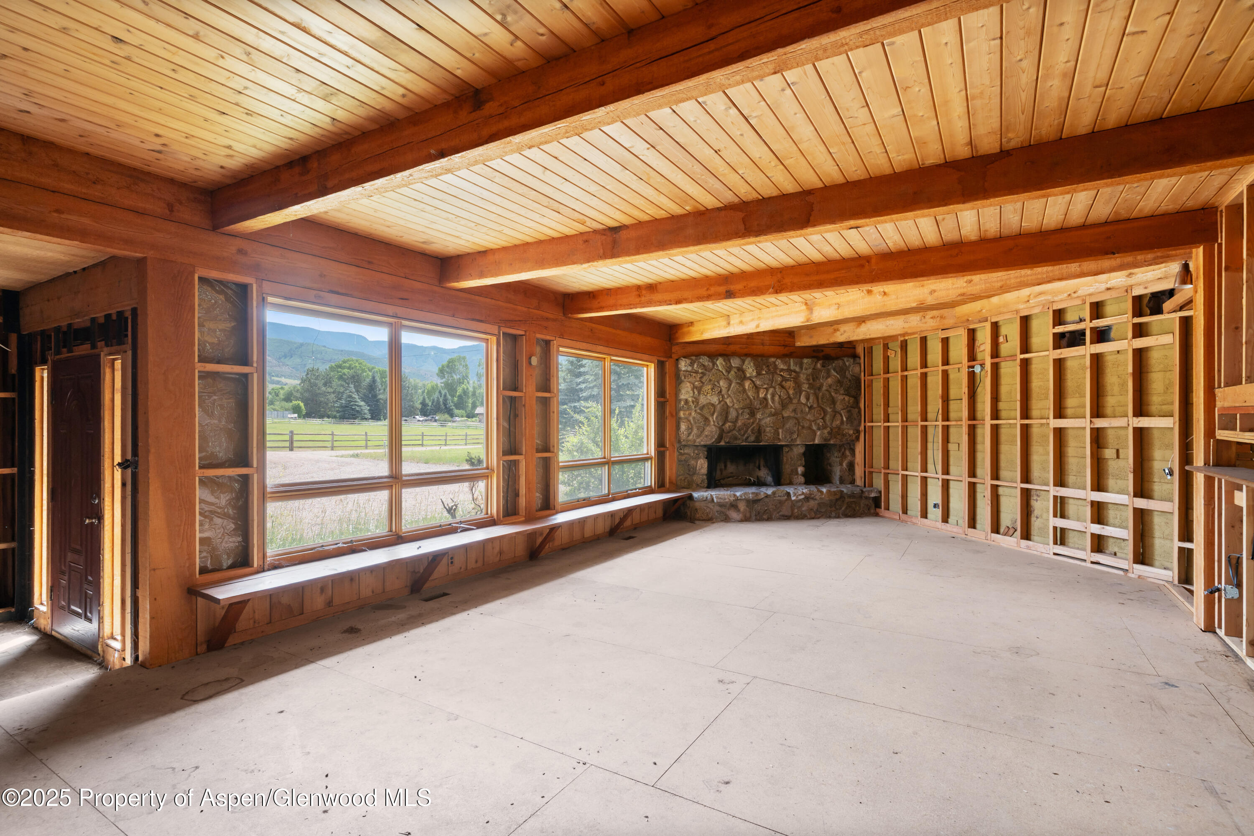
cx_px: 627
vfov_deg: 70.4
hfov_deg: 93.3
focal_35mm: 17
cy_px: 418
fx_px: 592
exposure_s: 1/10
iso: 250
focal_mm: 17
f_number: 7.1
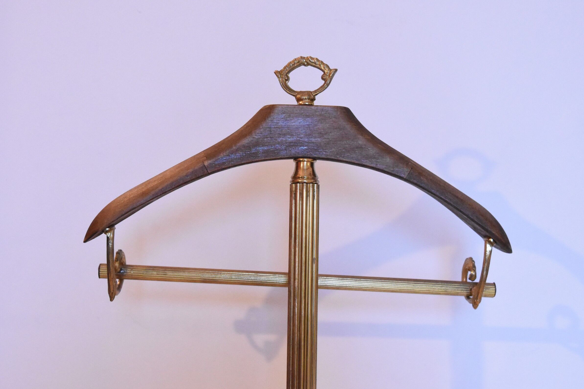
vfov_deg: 22.3
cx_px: 303
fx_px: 989
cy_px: 183
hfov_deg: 32.9
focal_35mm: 61
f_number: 5.6
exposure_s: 1/125
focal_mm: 36
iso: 8000
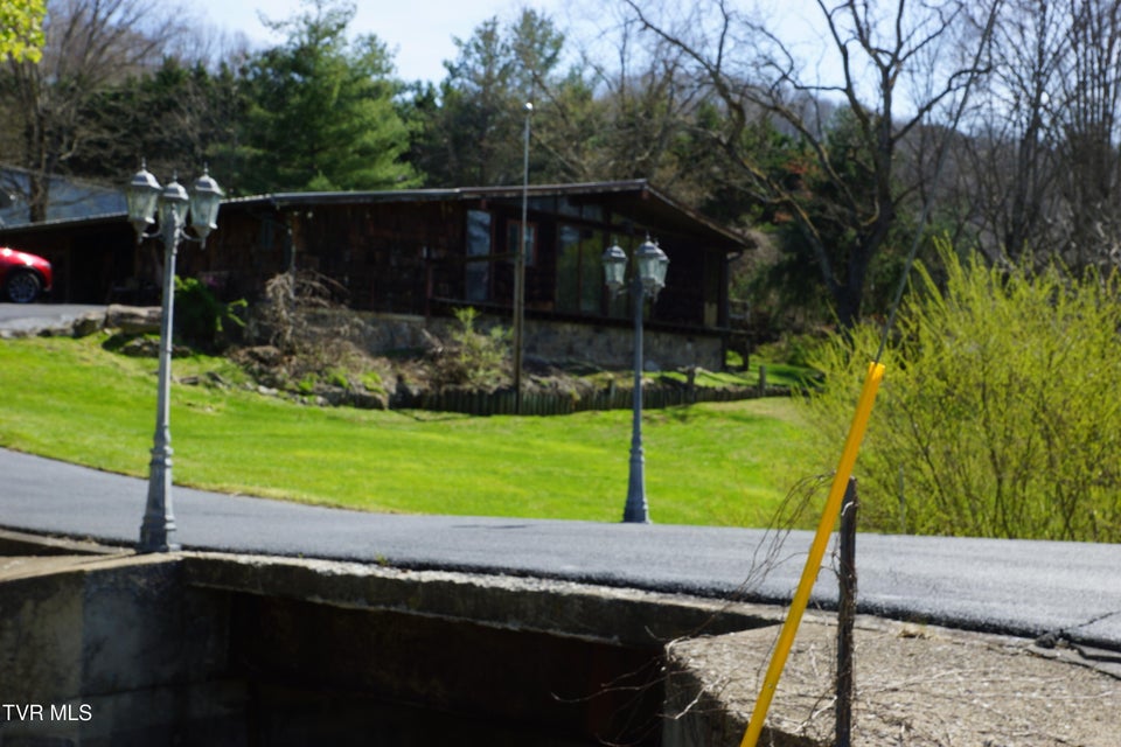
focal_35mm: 52
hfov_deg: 37.9
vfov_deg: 25.8
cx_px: 560
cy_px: 374
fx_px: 1635
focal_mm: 35
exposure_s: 1/100
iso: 100
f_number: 11
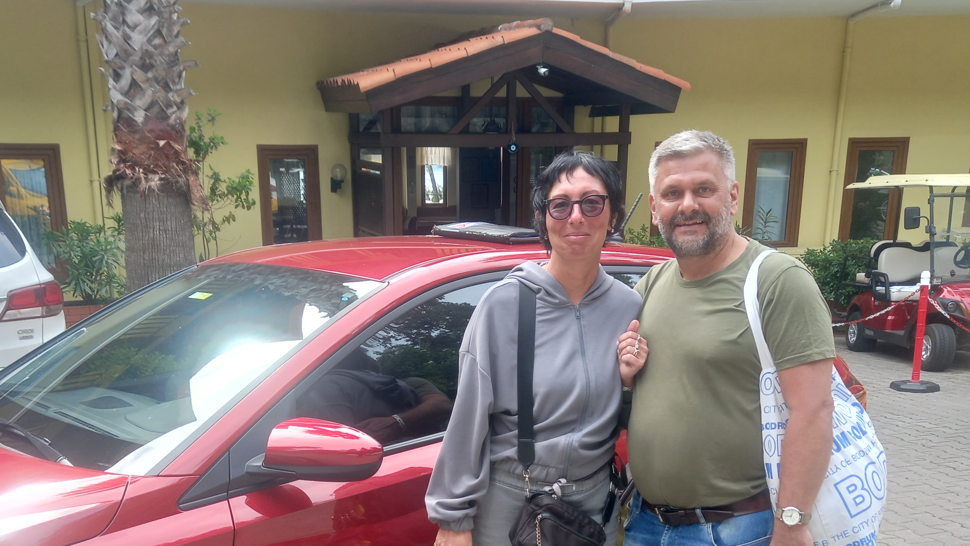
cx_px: 444
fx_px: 1080
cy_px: 515
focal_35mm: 42
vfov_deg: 27.1
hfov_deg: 48.3
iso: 40
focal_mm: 4.6
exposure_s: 1/120
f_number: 2
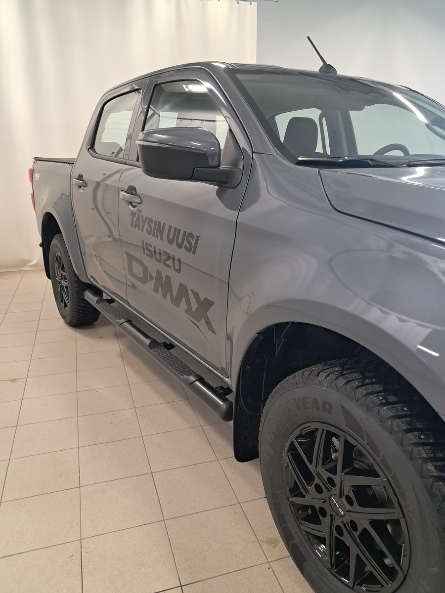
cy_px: 296
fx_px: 463
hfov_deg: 51.4
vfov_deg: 65.3
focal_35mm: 27
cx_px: 222
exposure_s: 1/50
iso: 200
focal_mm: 4
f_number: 1.8
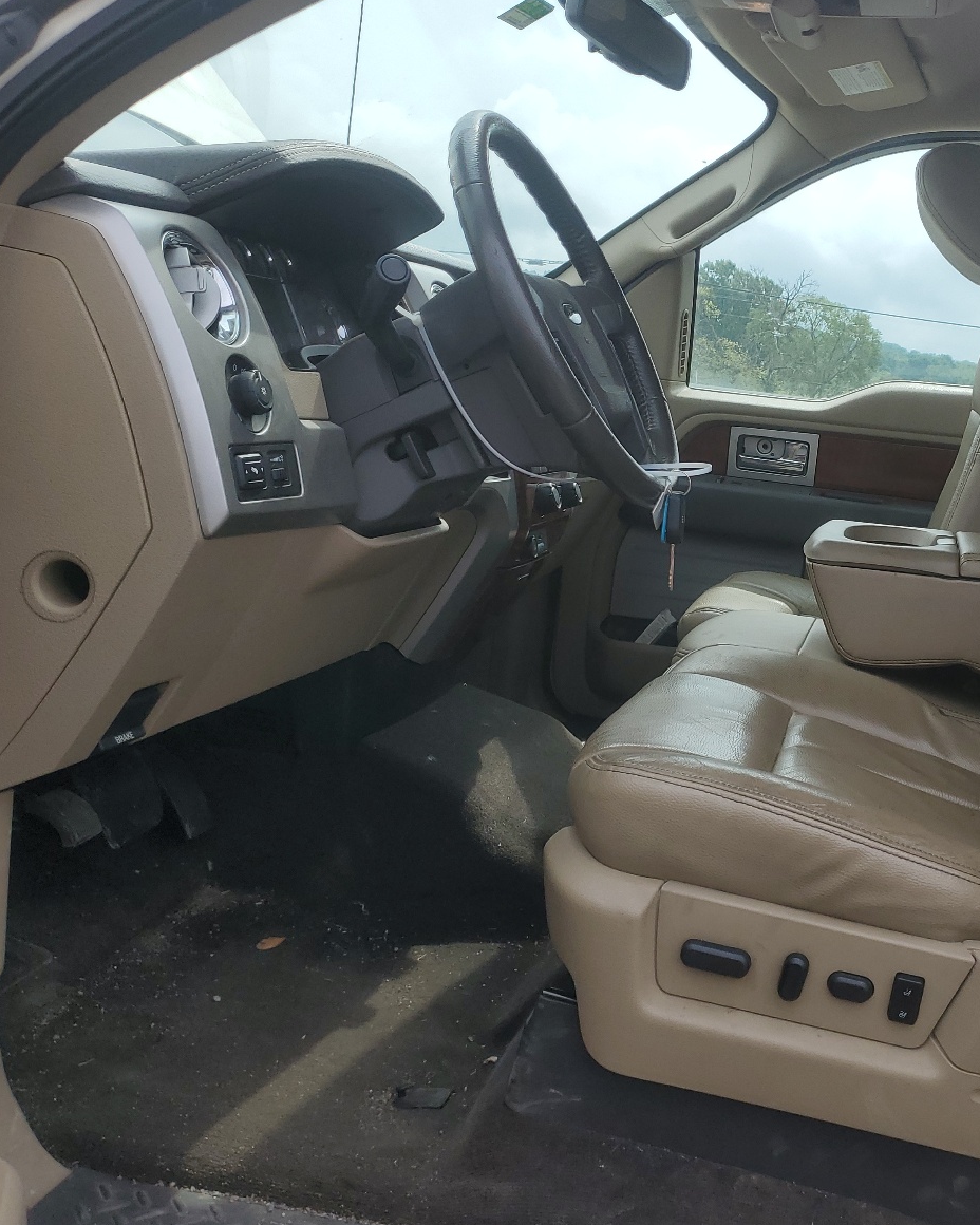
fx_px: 1269
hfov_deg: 40.6
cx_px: 771
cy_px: 628
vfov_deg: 51.5
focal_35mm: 35
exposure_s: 1/2000
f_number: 1.5
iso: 50
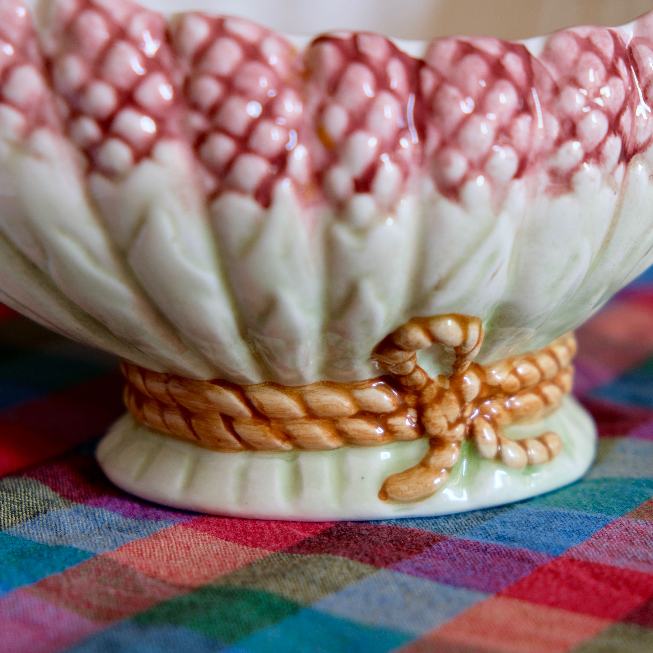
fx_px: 2262
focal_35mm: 106
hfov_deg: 16.4
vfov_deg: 16.4
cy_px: 299
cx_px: 327
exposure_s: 1/150
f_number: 4
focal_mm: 55
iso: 400
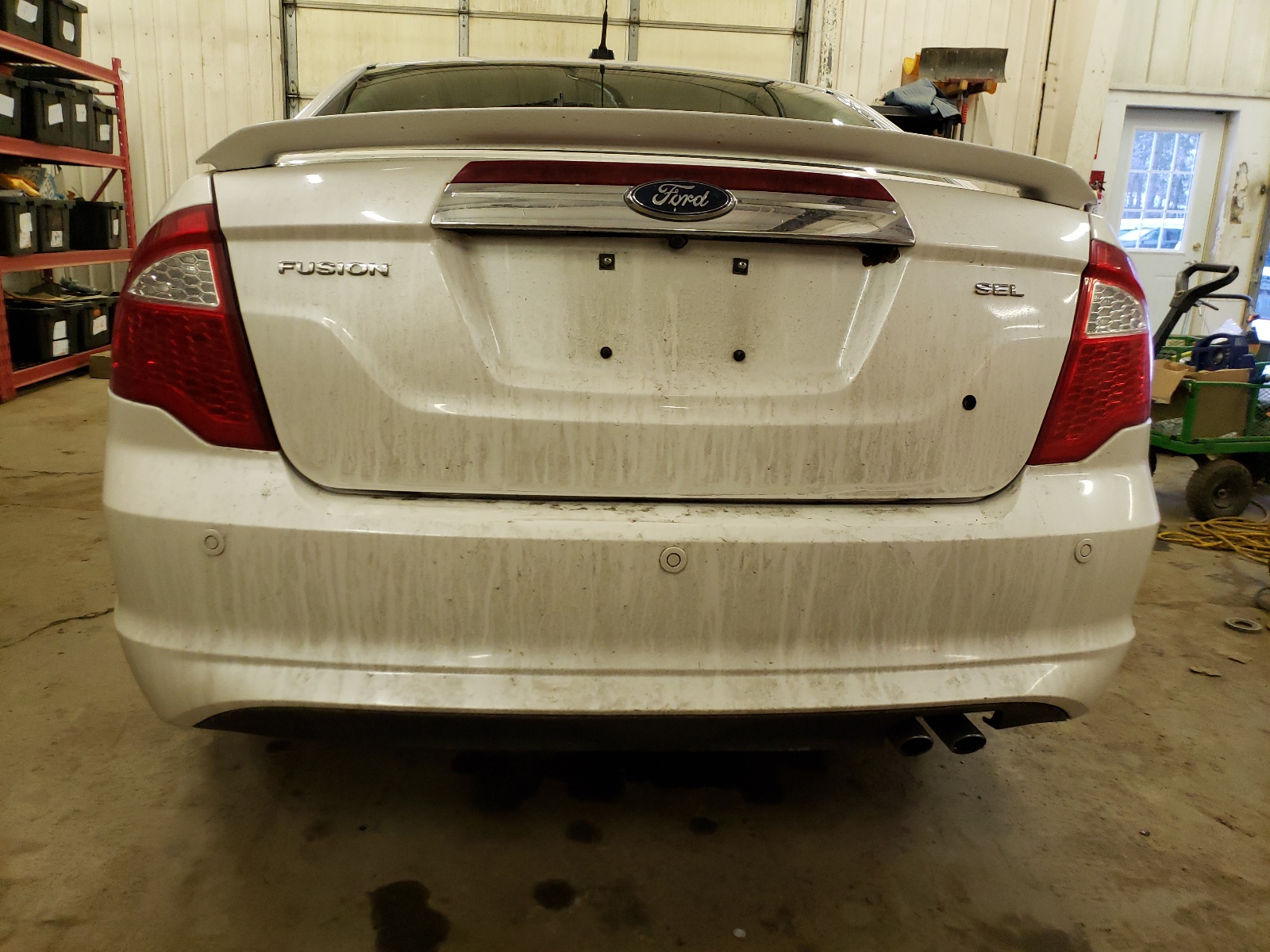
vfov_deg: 53.1
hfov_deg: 67.3
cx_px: 635
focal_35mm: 26
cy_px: 476
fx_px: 954
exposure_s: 1/40
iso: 254
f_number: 1.5
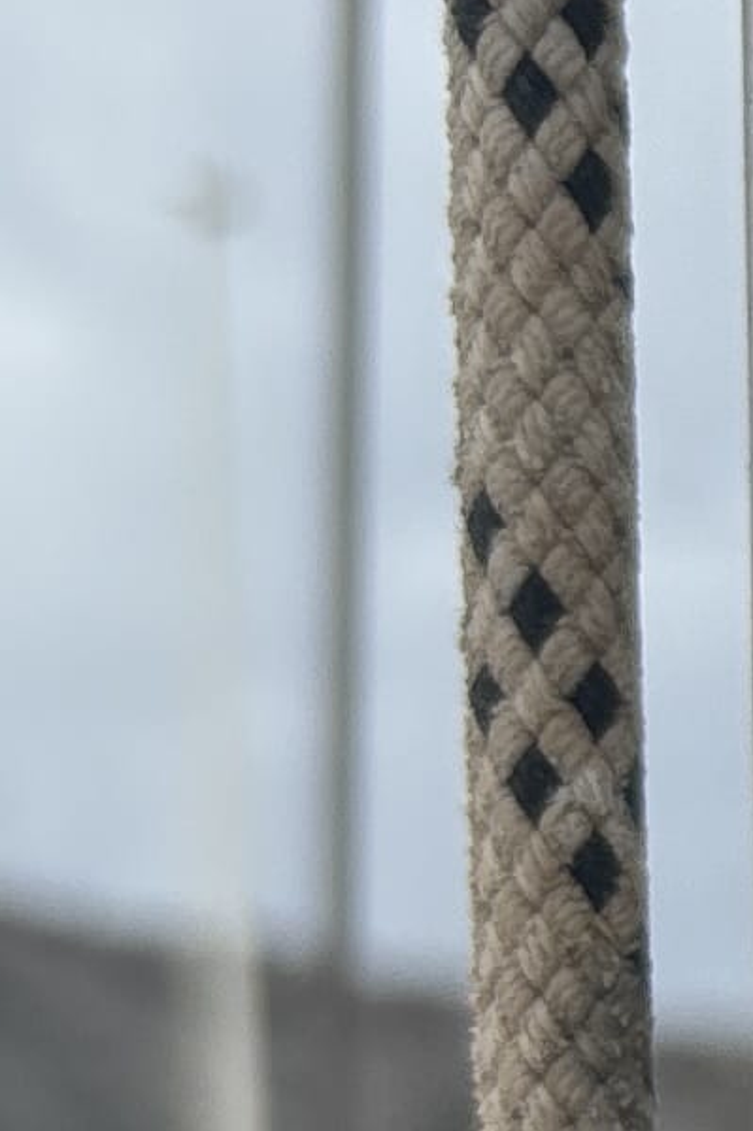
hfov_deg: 6.6
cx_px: 2597
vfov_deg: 10.9
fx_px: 5713
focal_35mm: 182
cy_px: 1692
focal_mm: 5.96
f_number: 1.6
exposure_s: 1/1543
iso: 50
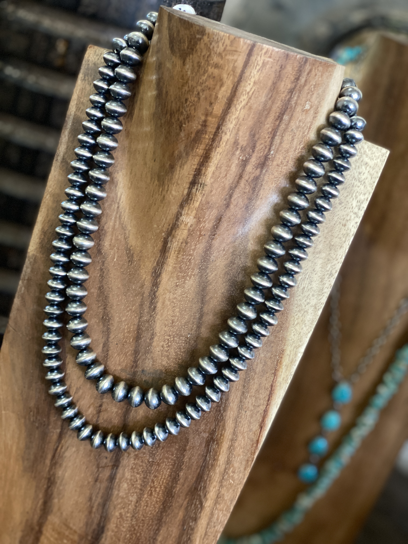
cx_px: 204
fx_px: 817
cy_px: 272
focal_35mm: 52
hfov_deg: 28.0
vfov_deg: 36.8
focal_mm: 6
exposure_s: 1/40
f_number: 2
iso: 250
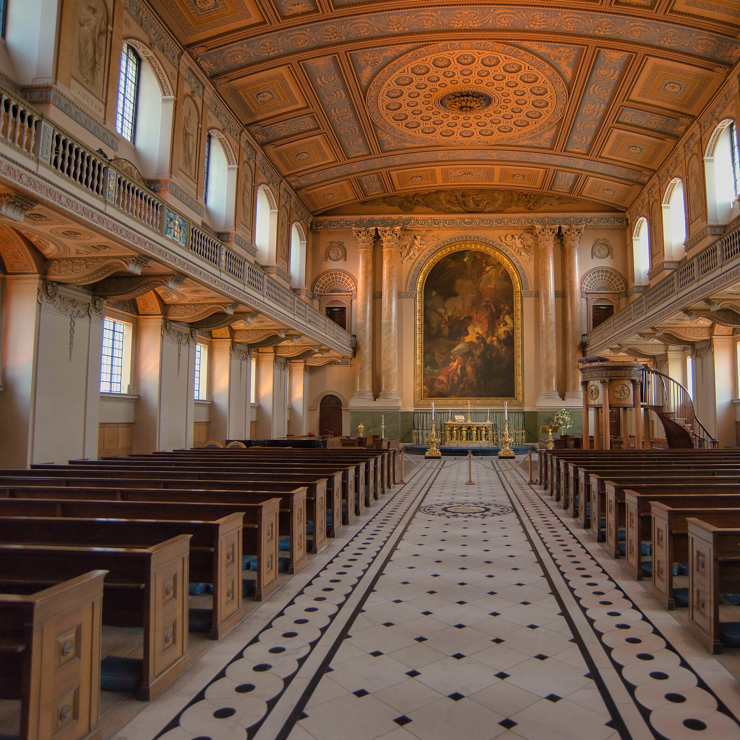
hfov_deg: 66.4
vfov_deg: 67.3
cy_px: 370
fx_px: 556
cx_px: 454
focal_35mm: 23
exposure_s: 1/250
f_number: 4.5
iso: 2000
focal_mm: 18
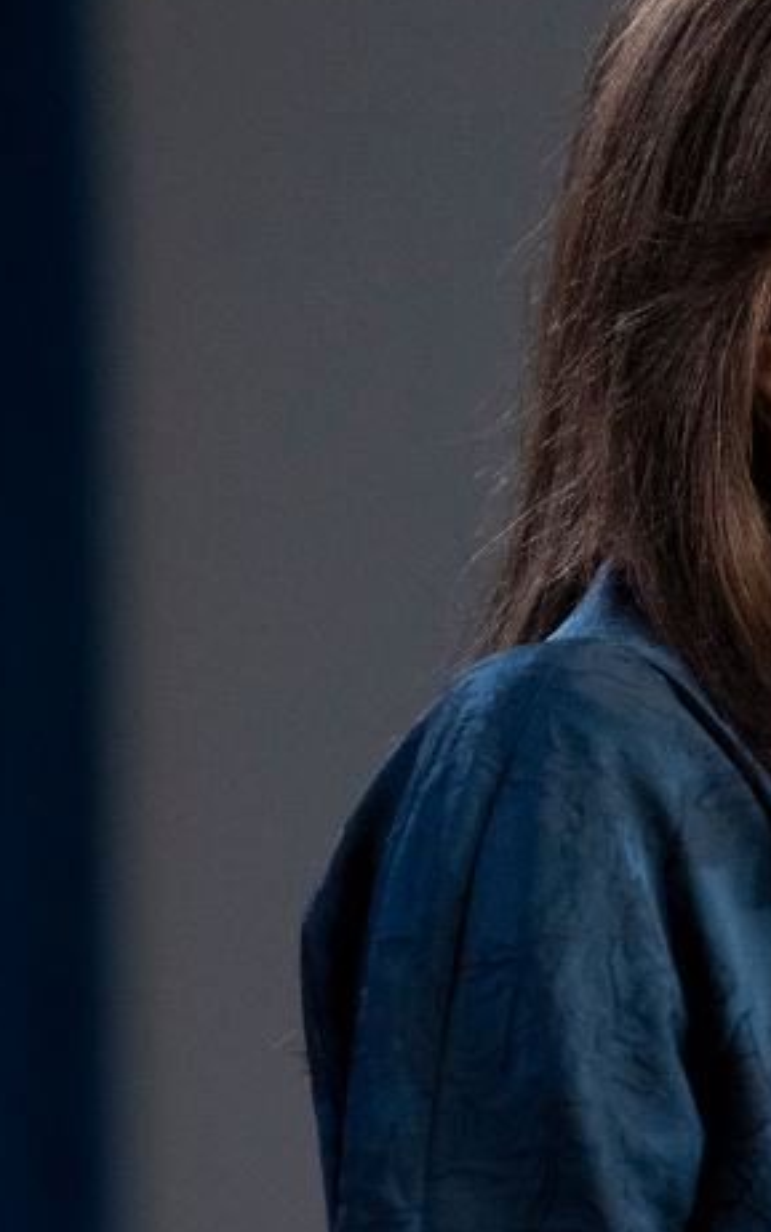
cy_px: 489
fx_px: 17303
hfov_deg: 2.6
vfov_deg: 4.1
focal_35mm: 515
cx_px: 325
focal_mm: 228
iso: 10000
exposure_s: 1/800
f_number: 4
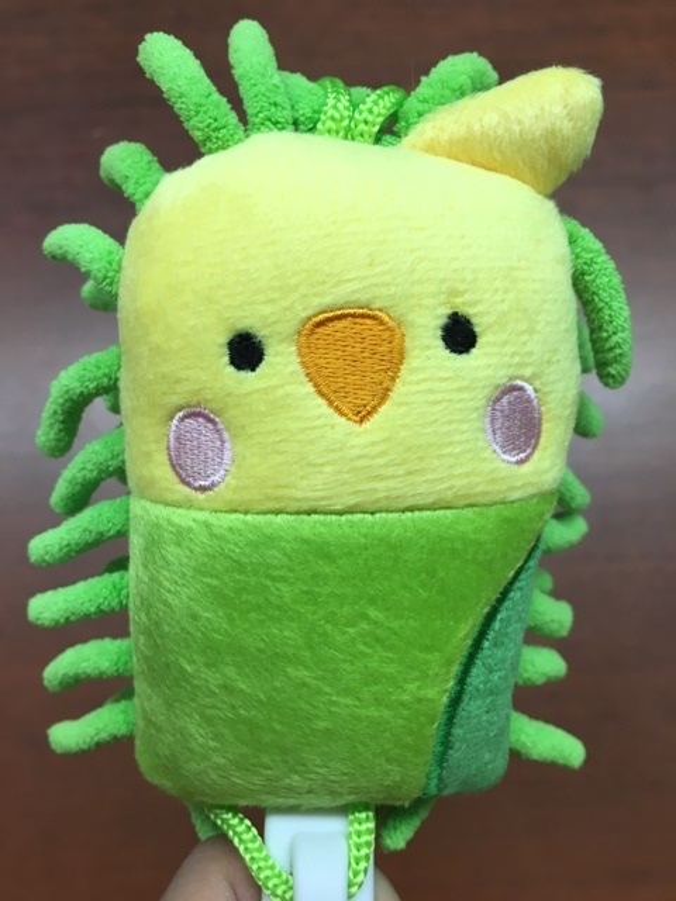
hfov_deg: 48.2
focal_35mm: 29
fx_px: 755
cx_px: 338
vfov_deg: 61.7
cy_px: 450
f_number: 2.2
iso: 32
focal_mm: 4.15
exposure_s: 1/33
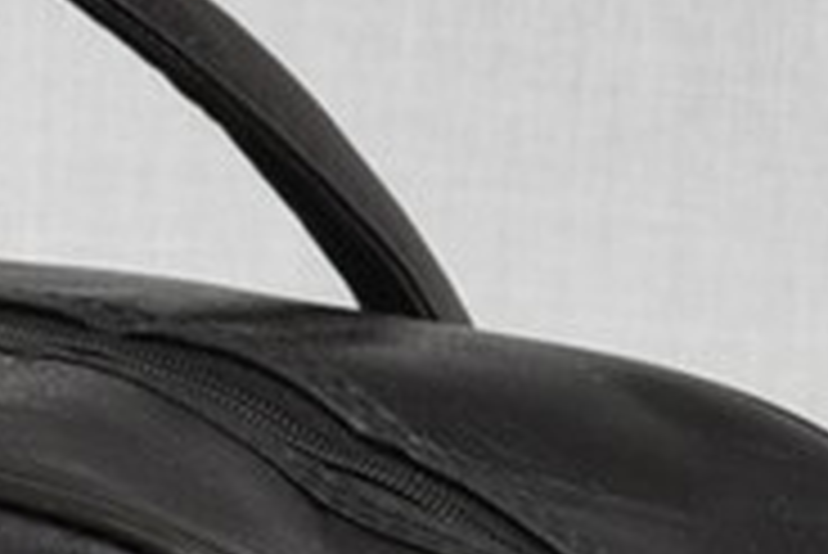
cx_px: -324
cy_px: 1198
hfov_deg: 6.3
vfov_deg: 4.2
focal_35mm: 323
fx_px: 7446
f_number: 5.6
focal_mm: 31
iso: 100
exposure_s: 1/60
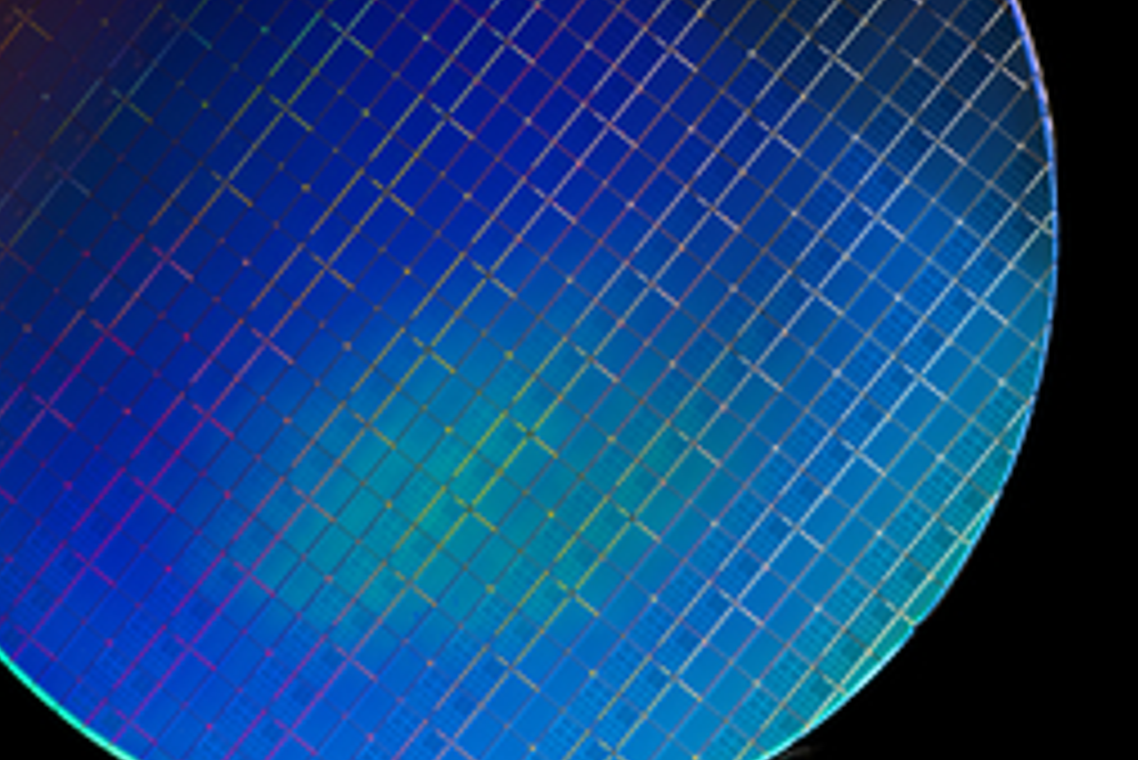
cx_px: 639
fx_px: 6294
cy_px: 229
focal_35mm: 199
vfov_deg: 6.9
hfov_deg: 10.3
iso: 100
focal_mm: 105
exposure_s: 1/8
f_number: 6.3
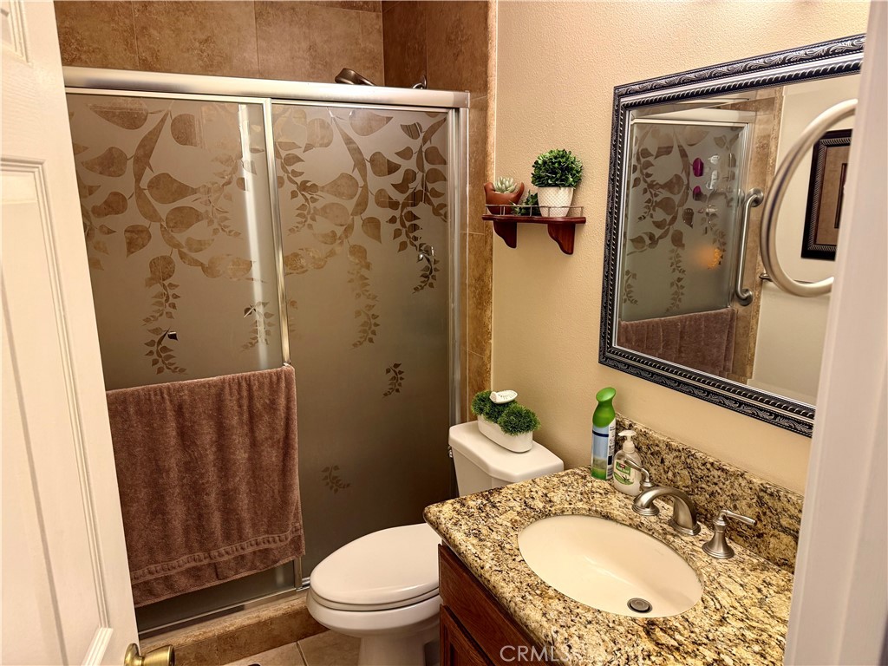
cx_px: 444
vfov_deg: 56.8
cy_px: 333
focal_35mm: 24
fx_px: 616
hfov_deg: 71.6
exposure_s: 1/60
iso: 250
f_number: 1.78
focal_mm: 6.76
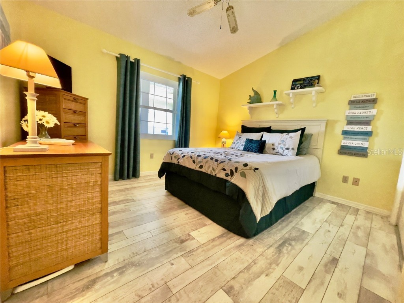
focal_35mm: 13
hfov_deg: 106.2
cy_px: 152
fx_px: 152
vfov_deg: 89.9
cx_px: 202
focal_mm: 1.54
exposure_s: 1/60
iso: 500
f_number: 2.4
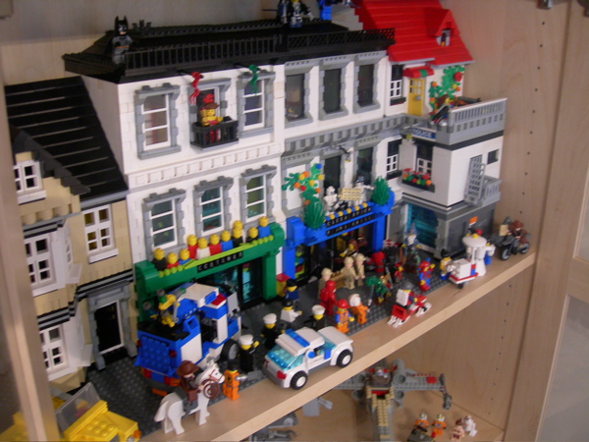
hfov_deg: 49.0
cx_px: 294
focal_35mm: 38
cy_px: 221
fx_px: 647
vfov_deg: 37.7
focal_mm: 7.8
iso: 200
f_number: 2.8
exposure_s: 1/2.7
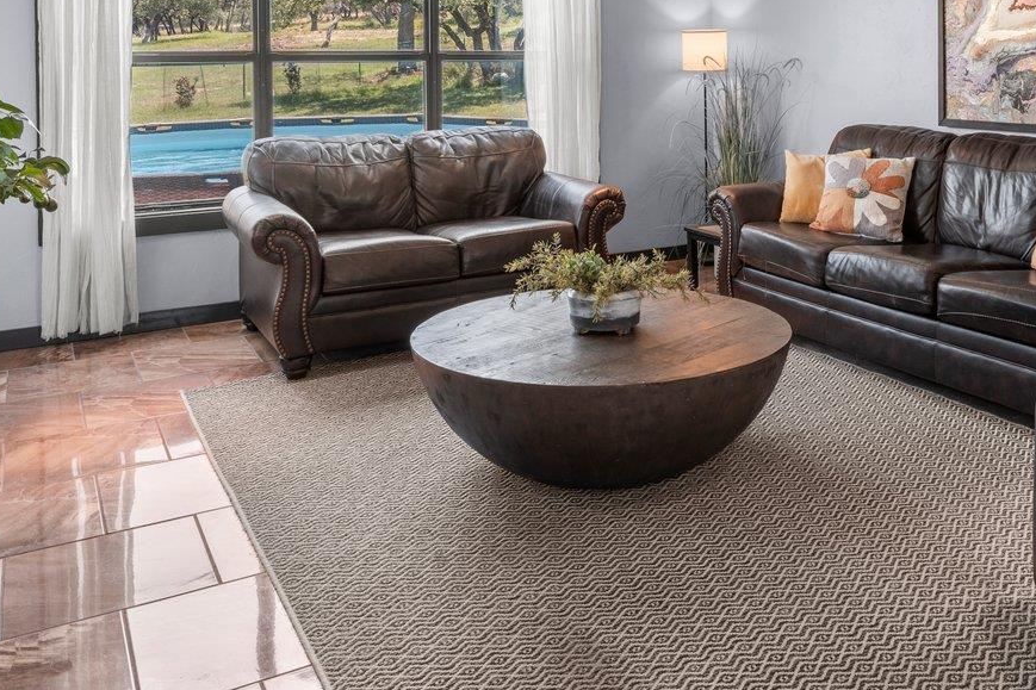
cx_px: 657
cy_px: 55
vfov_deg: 37.1
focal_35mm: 33
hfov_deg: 56.4
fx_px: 949
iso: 100
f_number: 8
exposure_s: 1/20
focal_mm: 14
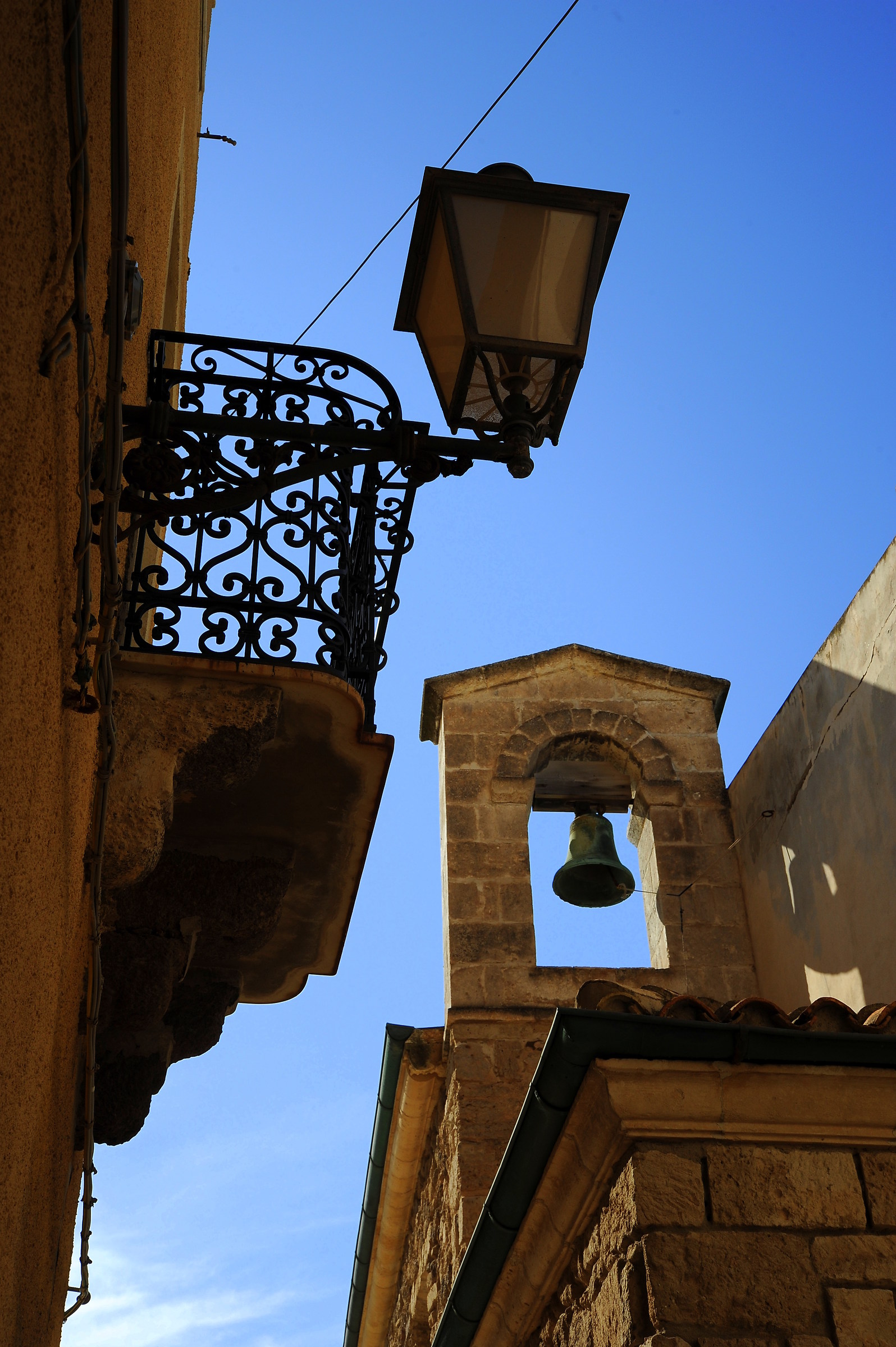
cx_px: 448
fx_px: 1683
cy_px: 674
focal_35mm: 45
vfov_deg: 43.6
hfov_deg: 29.8
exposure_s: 1/500
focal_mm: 45
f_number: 11
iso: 400
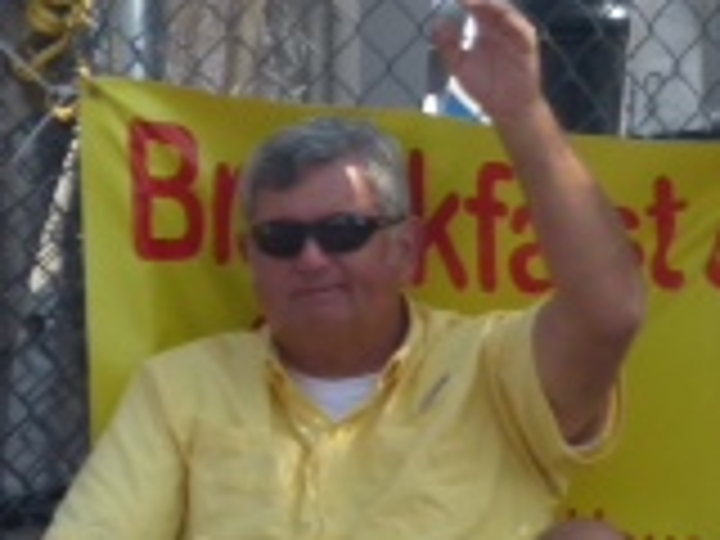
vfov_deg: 1.6
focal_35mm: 943
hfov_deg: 2.1
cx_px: 1152
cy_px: 90
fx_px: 19614
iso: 100
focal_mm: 38.2
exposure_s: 1/320
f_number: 5.6
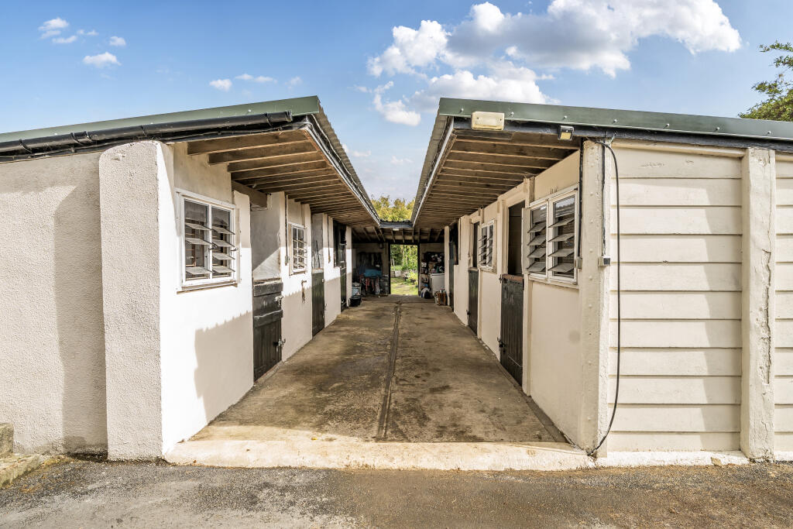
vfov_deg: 67.4
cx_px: 396
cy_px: 264
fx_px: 397
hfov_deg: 90.0
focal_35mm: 18
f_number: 8
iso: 400
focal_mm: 12
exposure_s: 1/200
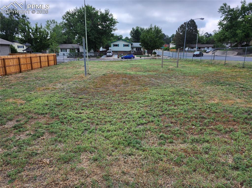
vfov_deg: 58.8
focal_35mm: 23
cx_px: 126
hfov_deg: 74.0
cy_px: 94
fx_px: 167
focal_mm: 5.54
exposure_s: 1/1070
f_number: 1.8
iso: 25
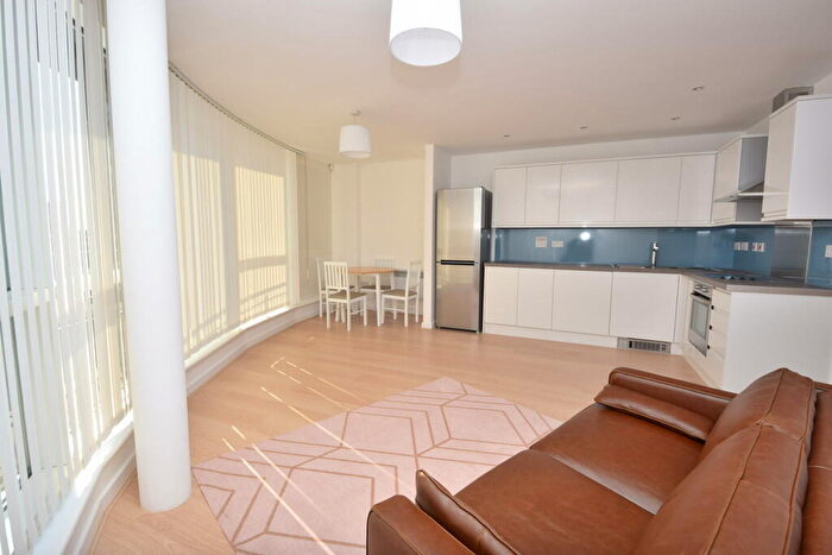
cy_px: 278
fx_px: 451
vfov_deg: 63.2
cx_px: 416
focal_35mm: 20
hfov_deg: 85.4
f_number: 7.1
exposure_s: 1/200
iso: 100
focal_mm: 13
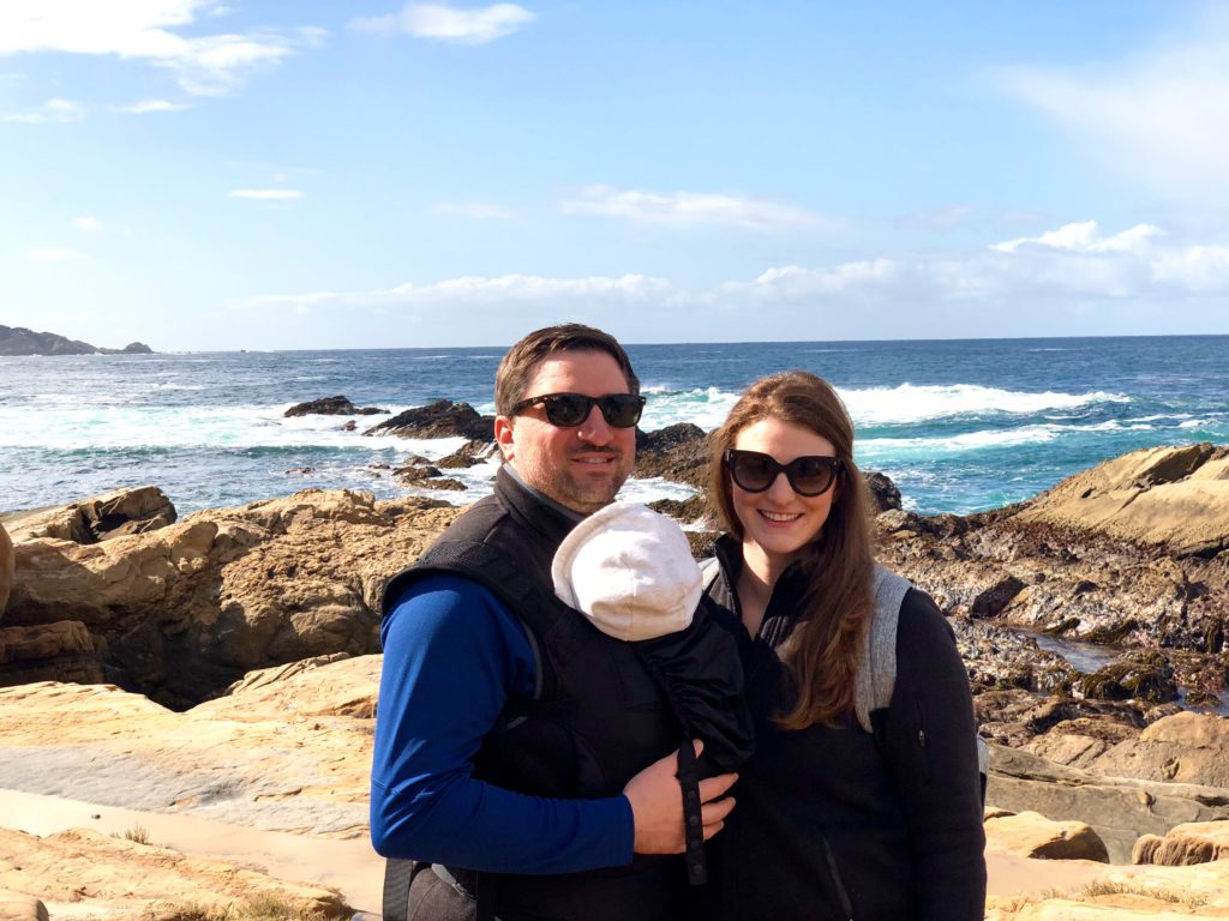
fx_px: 1846
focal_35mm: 52
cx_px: 614
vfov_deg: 28.0
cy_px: 460
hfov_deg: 36.8
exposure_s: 1/1116
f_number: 2.4
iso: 16
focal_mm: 6
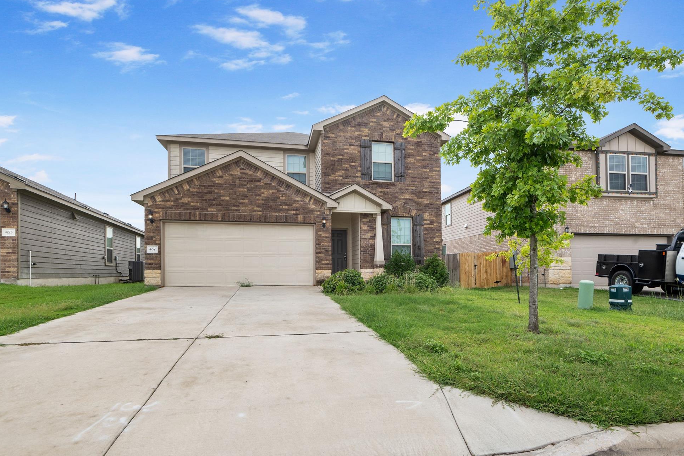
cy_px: 222
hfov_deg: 93.3
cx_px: 349
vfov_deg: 70.4
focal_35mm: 17
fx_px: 323
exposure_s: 1/640
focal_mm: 16
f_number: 8
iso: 320
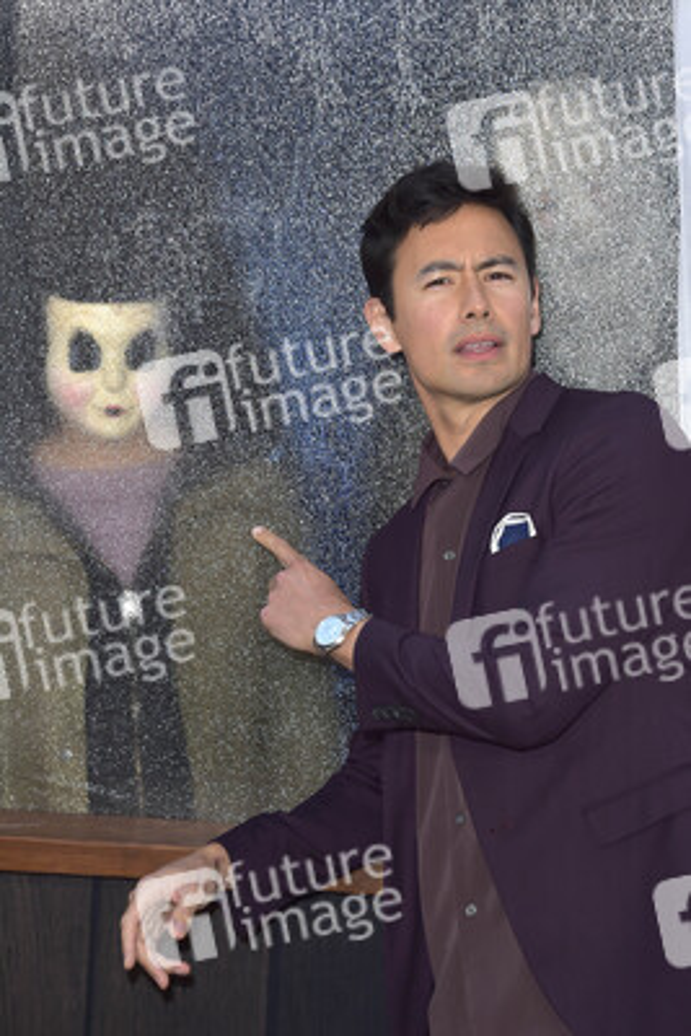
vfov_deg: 22.1
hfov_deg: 14.9
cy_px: 518
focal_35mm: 92
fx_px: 2646
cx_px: 346
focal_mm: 92
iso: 400
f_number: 6.3
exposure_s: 1/250
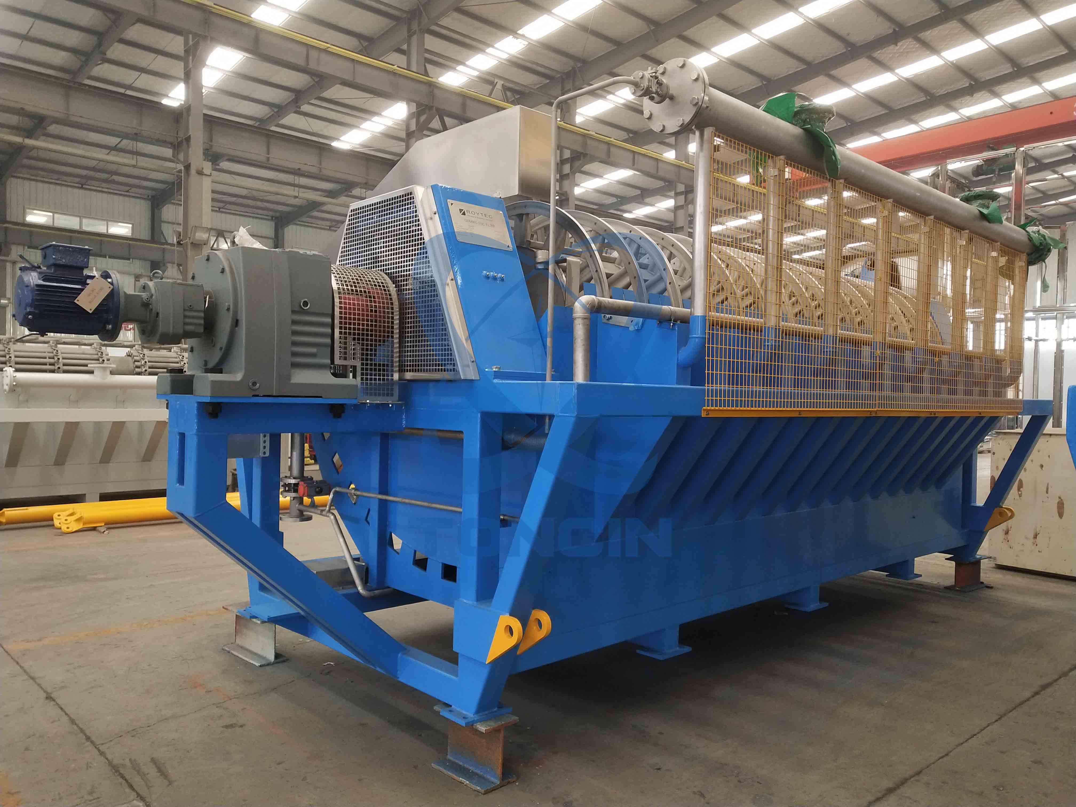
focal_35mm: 30
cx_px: 538
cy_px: 404
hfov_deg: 60.0
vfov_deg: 46.8
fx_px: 933
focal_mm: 3.95
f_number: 1.8
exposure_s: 1/50
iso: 256
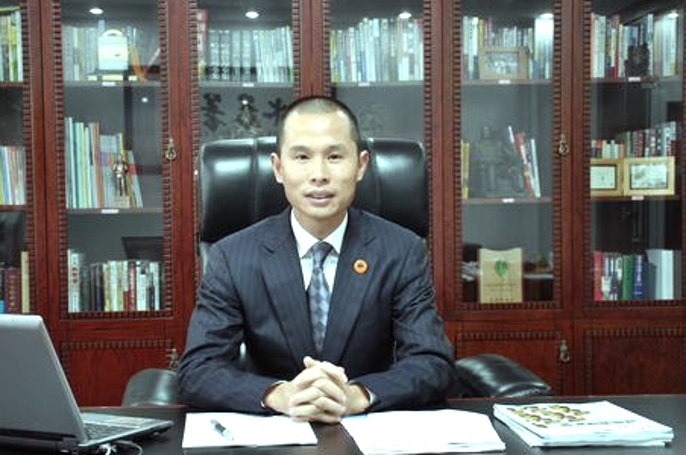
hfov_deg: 32.4
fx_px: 1180
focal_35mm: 62
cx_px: 319
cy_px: 246
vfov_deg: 21.8
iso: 560
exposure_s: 1/15
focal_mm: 34
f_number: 4.2
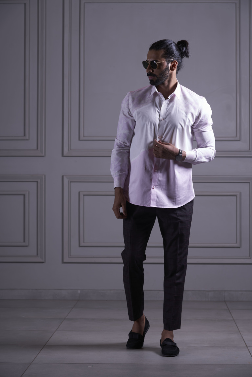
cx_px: 126
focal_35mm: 92
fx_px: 965
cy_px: 188
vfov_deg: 22.1
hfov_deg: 14.9
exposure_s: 1/30
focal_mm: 92
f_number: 6.3
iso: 50
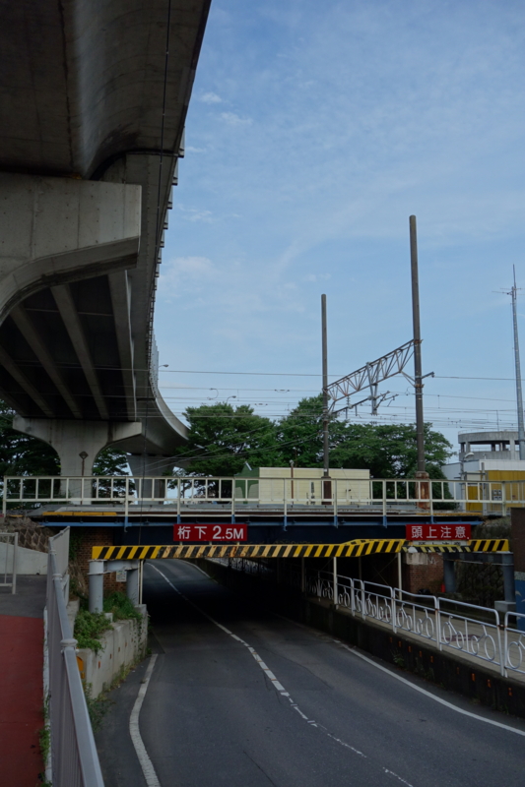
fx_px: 744
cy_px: 394
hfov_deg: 38.9
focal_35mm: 34
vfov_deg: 55.8
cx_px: 262
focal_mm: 12.78
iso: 125
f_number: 5.6
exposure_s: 1/400
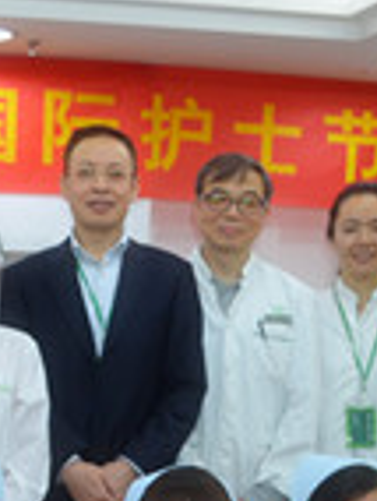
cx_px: -53
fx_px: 1187
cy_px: 485
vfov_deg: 23.0
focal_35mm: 82
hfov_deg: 17.4
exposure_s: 1/60
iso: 1000
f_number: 3.5
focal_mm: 18
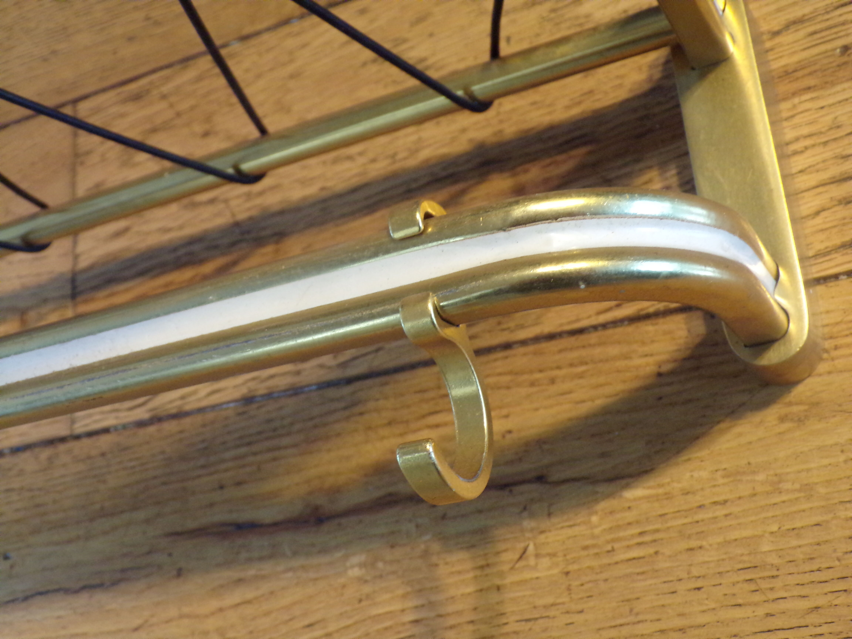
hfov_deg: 44.8
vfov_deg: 34.3
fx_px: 1034
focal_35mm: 42
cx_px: 426
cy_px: 320
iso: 400
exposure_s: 1/12
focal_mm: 7.6
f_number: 3.4
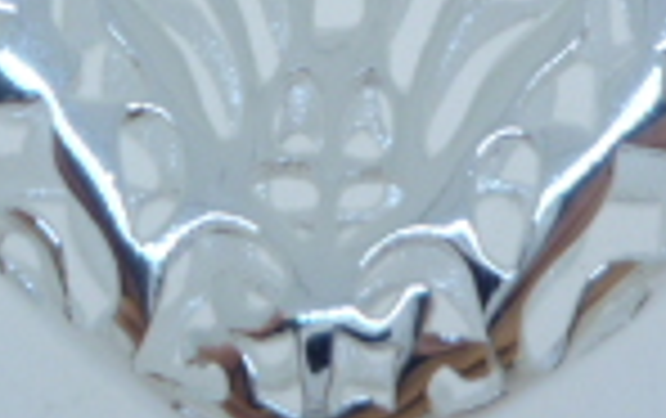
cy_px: -229
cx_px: 351
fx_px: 2327
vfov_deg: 9.9
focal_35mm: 128
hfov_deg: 16.3
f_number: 2.8
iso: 80
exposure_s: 1/200
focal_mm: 5
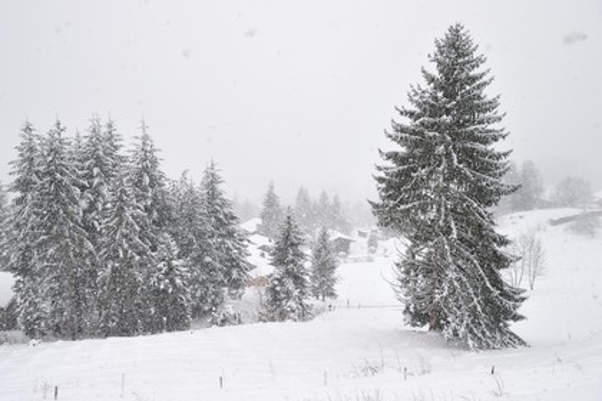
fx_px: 635
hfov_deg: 50.7
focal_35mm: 38
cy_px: 200
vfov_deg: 35.1
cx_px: 301
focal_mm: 38
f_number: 9
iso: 200
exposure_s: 1/250
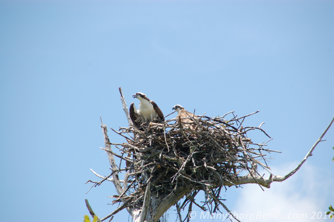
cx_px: 167
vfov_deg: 4.6
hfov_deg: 6.9
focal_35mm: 300
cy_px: 111
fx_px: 2781
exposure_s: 1/800
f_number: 6.3
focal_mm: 200
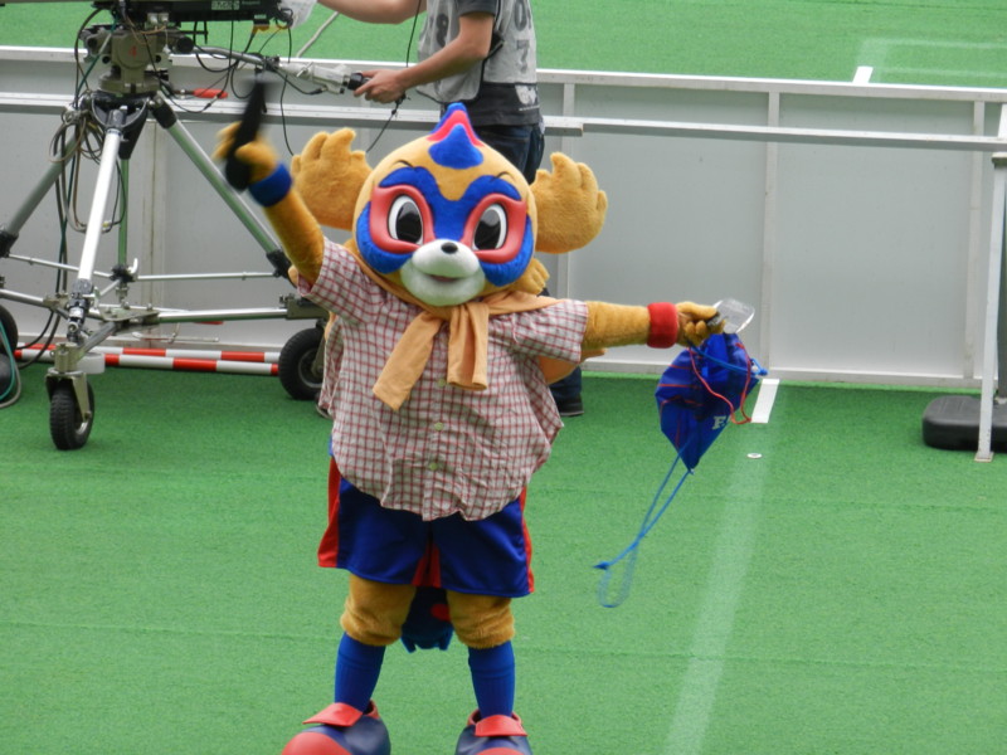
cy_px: 378
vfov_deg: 3.7
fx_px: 11724
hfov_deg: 4.9
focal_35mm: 403
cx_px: 504
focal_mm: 71.7
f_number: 5.6
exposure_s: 1/100
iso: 160
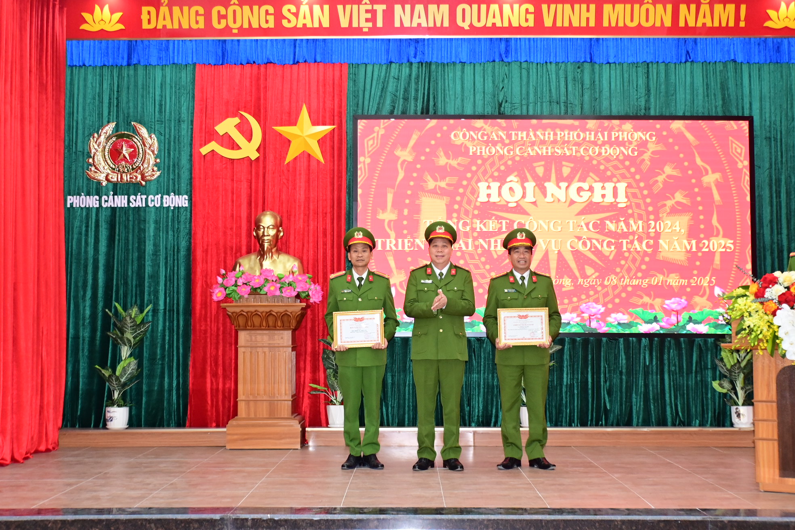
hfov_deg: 38.9
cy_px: 265
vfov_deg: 26.5
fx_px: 1126
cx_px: 398
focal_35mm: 51
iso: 2000
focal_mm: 34
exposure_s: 1/200
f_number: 4.2
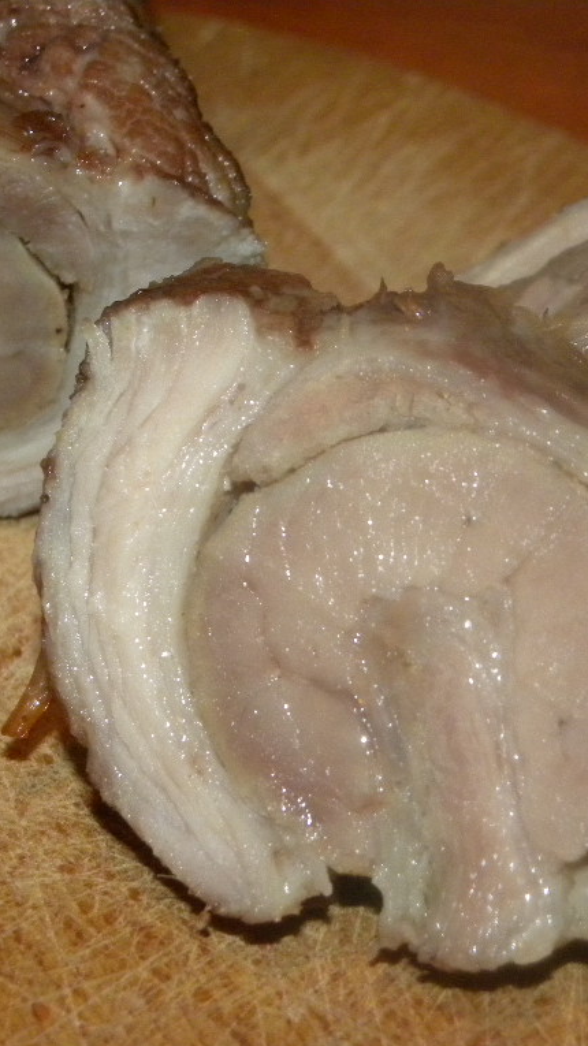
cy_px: 524
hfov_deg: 9.8
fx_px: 3439
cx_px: 435
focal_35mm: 124
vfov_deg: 17.3
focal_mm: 15.1
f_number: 4
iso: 400
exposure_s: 1/30
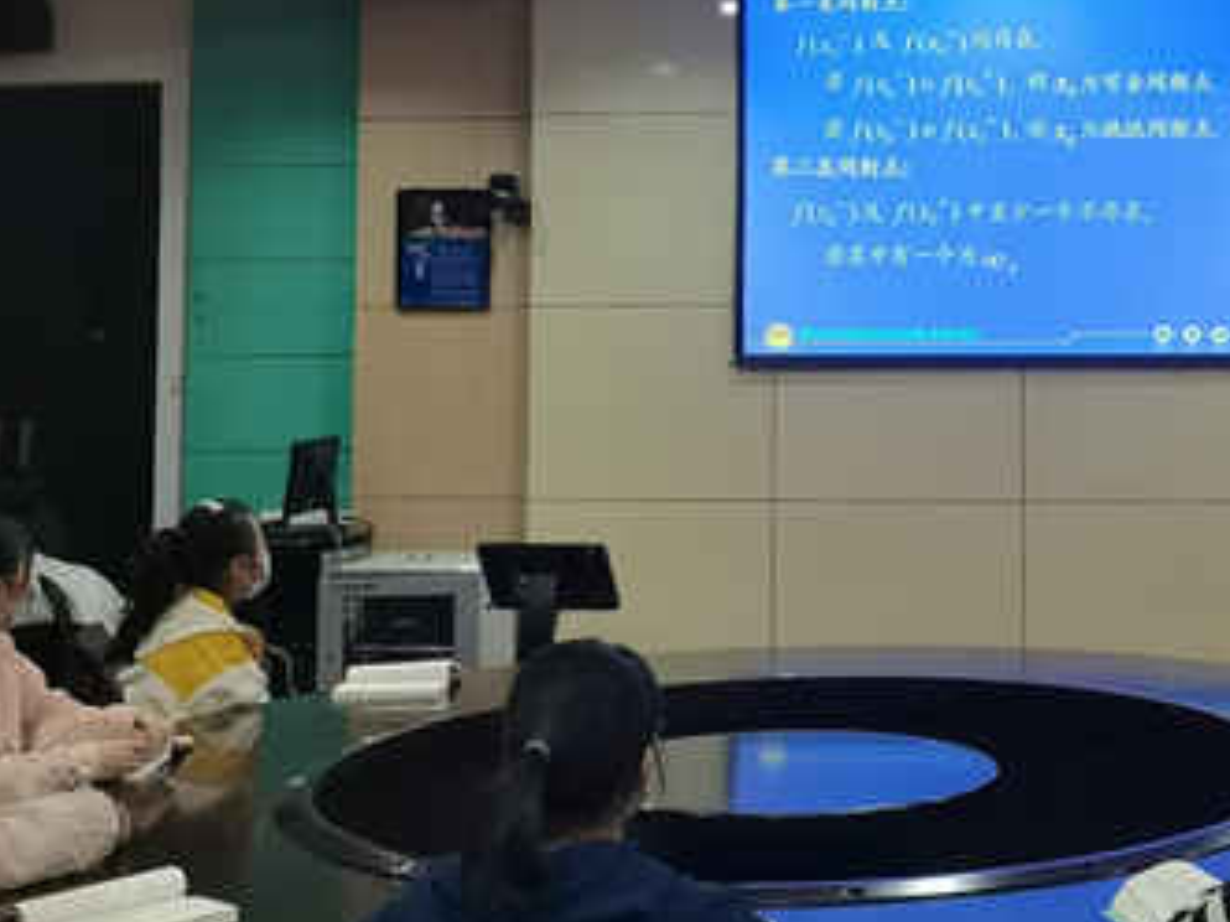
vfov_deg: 24.8
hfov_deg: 32.2
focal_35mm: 58
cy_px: 201
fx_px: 2060
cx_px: 1011
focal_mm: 5.58
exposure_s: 1/50
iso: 320
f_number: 1.8
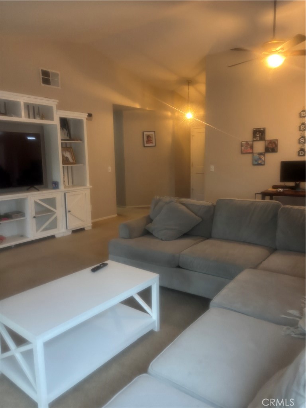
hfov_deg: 53.1
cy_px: 204
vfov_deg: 67.3
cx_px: 153
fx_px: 306
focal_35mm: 26
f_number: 1.6
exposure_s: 1/60
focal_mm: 5.96
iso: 500
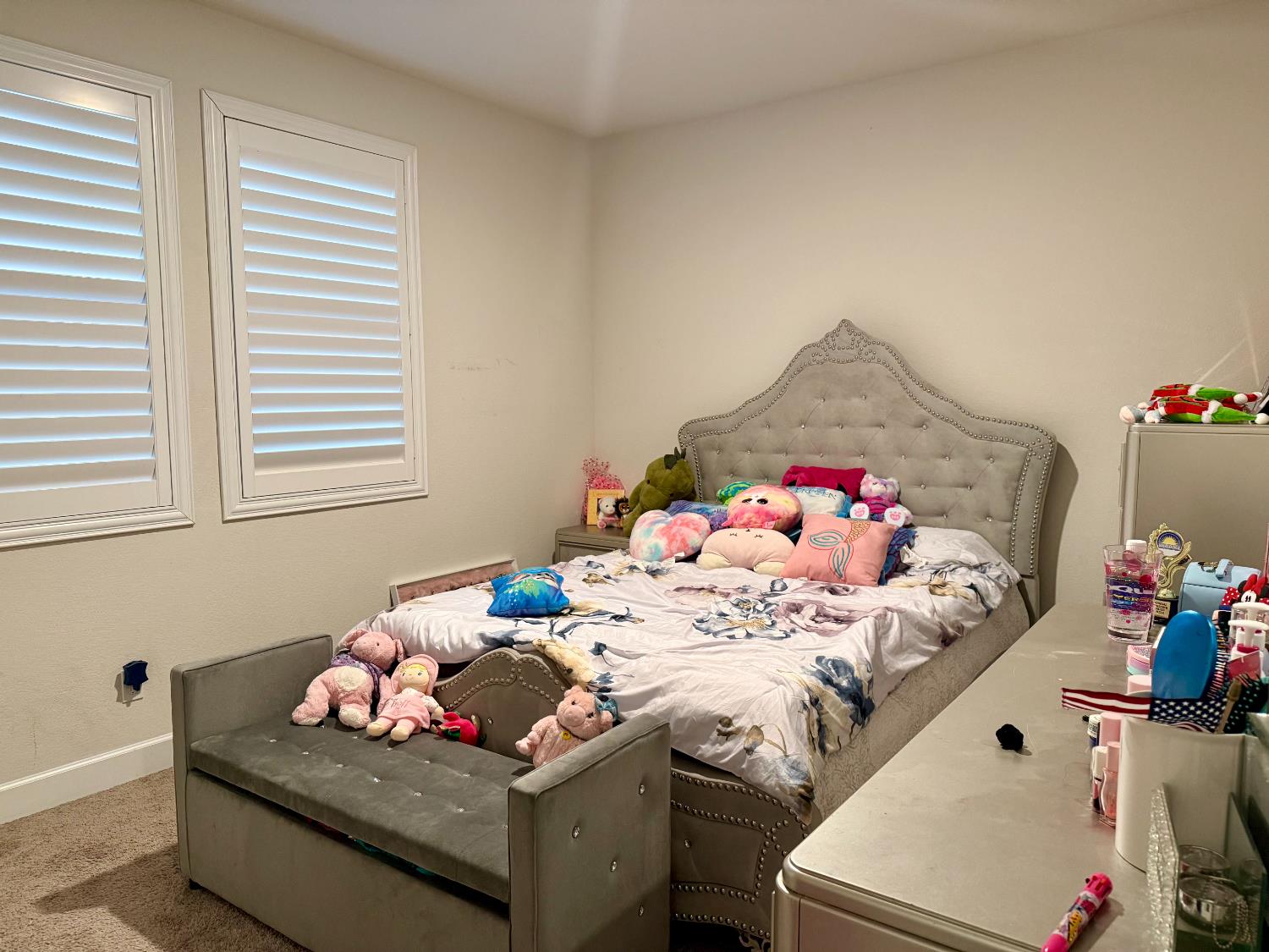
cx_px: 634
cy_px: 476
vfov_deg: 56.8
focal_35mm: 24
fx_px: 880
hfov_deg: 71.6
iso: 250
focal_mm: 6.76
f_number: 1.78
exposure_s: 1/60
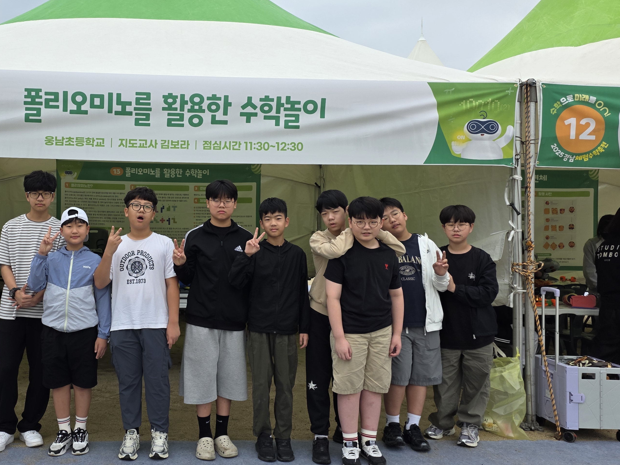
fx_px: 645
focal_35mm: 36
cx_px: 177
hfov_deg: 49.8
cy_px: 212
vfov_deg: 39.6
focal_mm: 6.25
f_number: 1.7
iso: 80
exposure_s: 1/1307
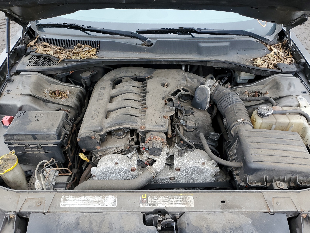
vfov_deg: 53.1
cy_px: 116
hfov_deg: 67.3
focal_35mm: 26
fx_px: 233
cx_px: 155
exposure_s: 1/120
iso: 58
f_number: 1.5
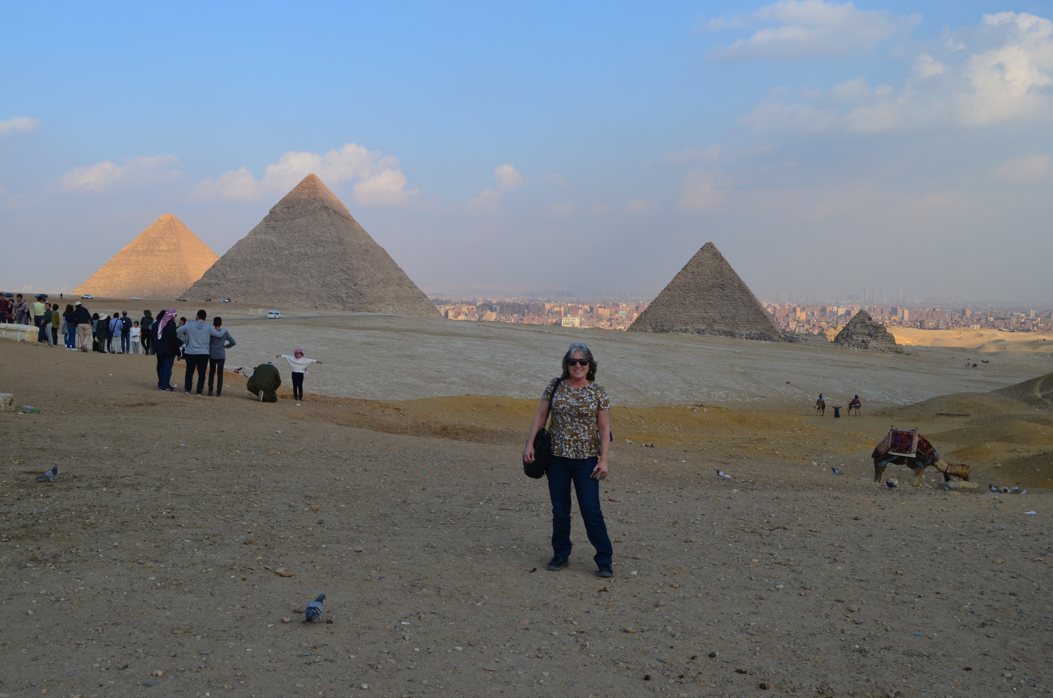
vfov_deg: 34.1
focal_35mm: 39
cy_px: 349
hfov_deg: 49.6
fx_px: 1138
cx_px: 526
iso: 125
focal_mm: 26
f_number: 11
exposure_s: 1/125
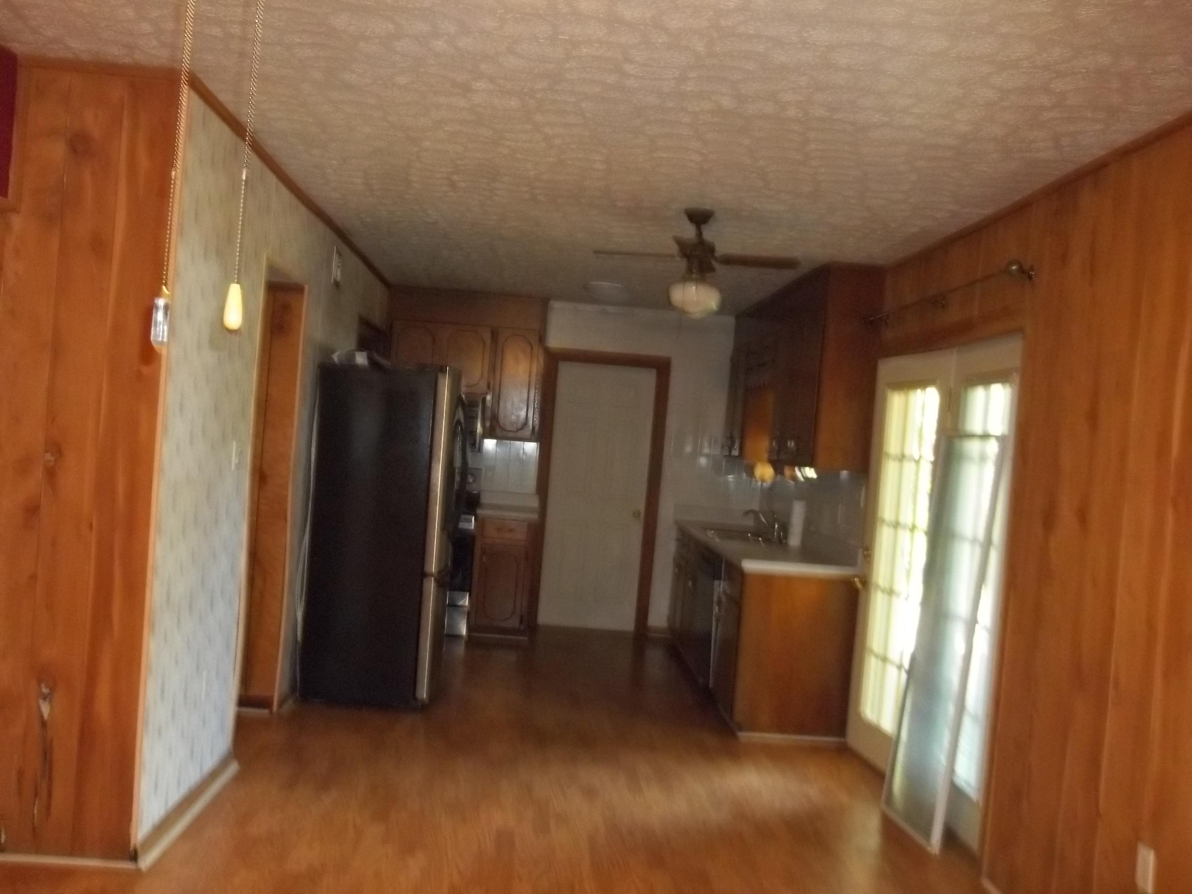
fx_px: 1136
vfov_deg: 42.9
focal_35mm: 33
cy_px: 447
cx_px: 596
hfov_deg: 55.4
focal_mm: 5.9
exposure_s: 1/30
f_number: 3.3
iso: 320
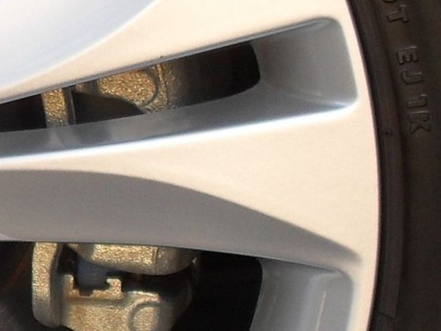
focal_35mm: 183
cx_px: -191
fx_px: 2333
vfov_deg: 8.1
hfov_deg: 10.5
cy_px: 155
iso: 80
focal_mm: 6.3
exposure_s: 1/45
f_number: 3.2
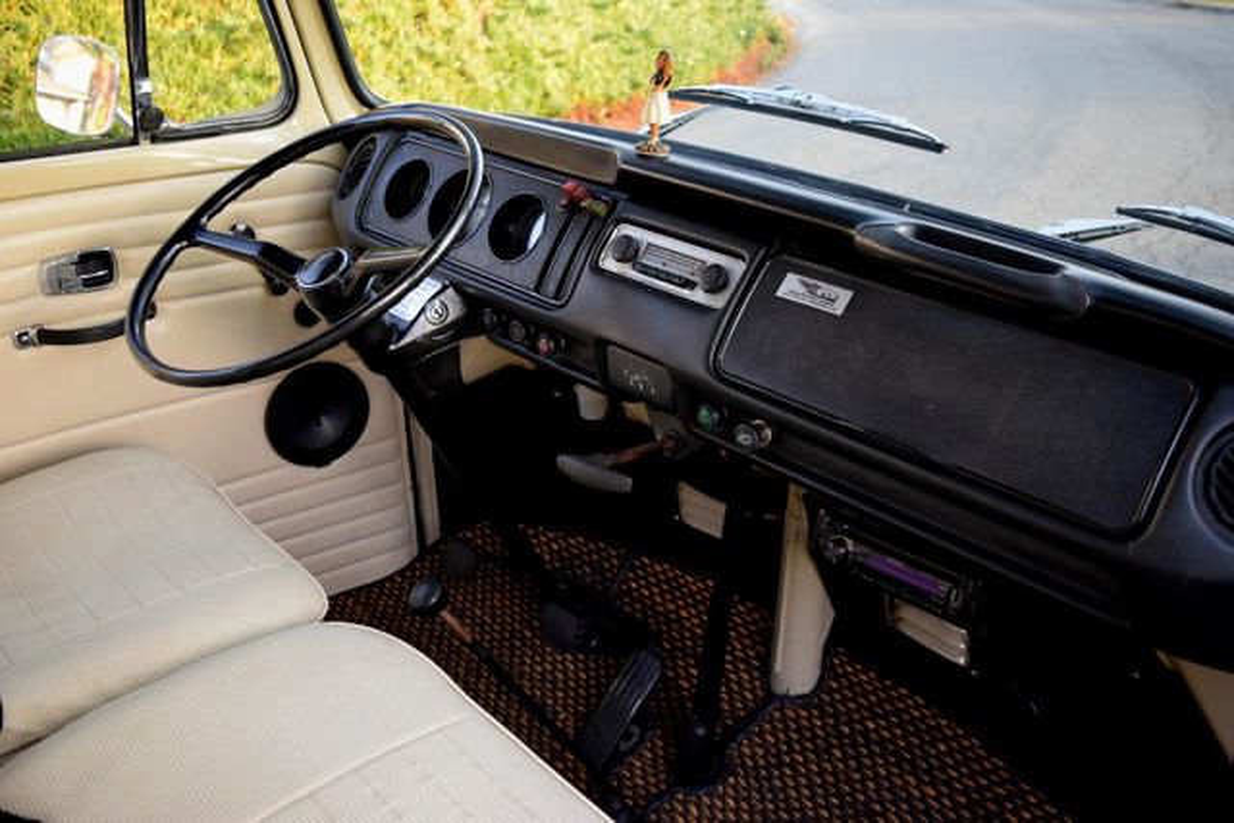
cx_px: 617
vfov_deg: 36.9
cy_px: 412
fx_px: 1234
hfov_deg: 53.1
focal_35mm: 36
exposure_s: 1/60
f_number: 4
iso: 2000
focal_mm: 24
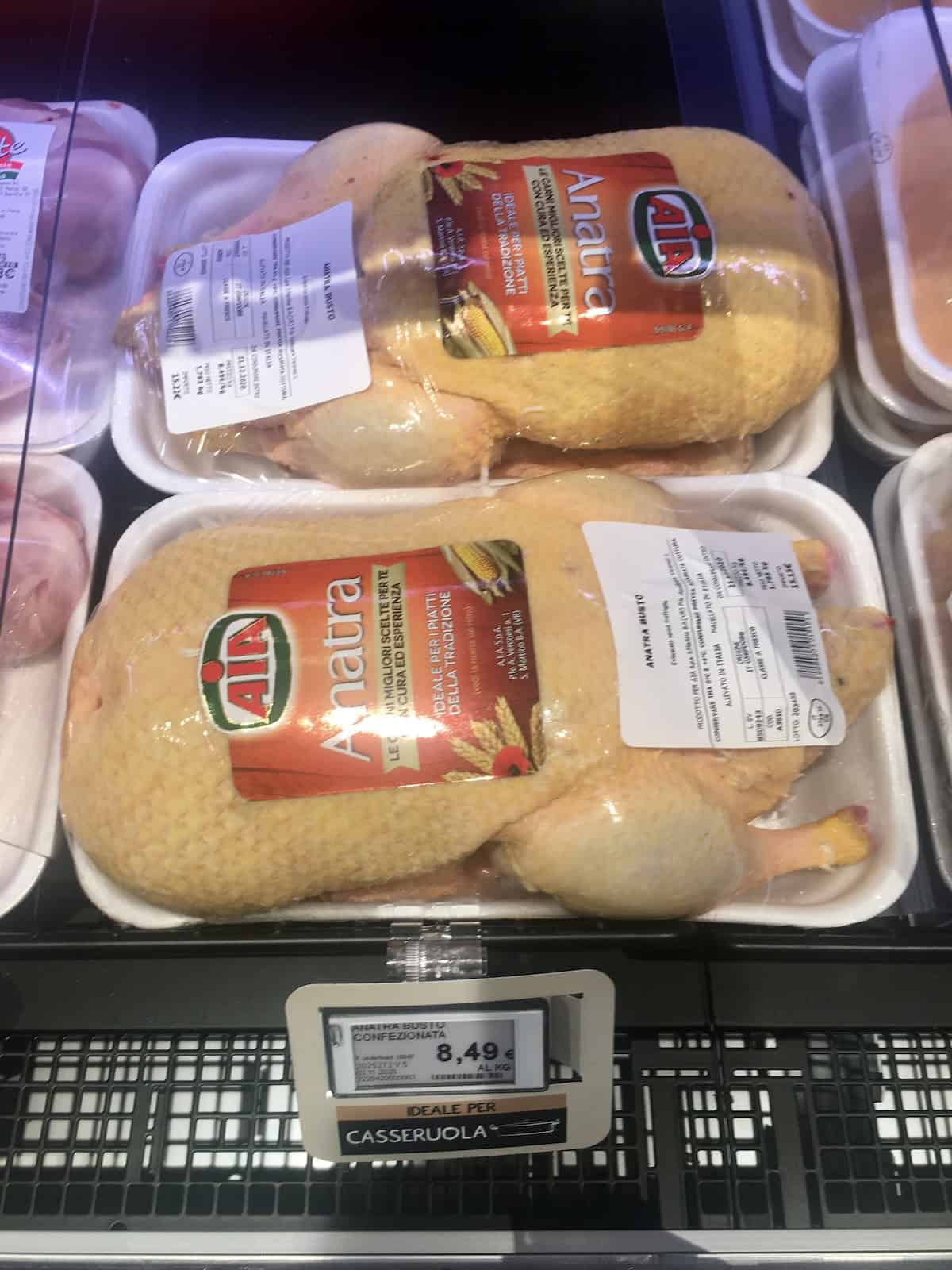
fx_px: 1063
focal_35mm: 29
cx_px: 476
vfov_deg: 61.7
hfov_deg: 48.2
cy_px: 635
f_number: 2.2
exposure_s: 1/50
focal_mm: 4.2
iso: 32
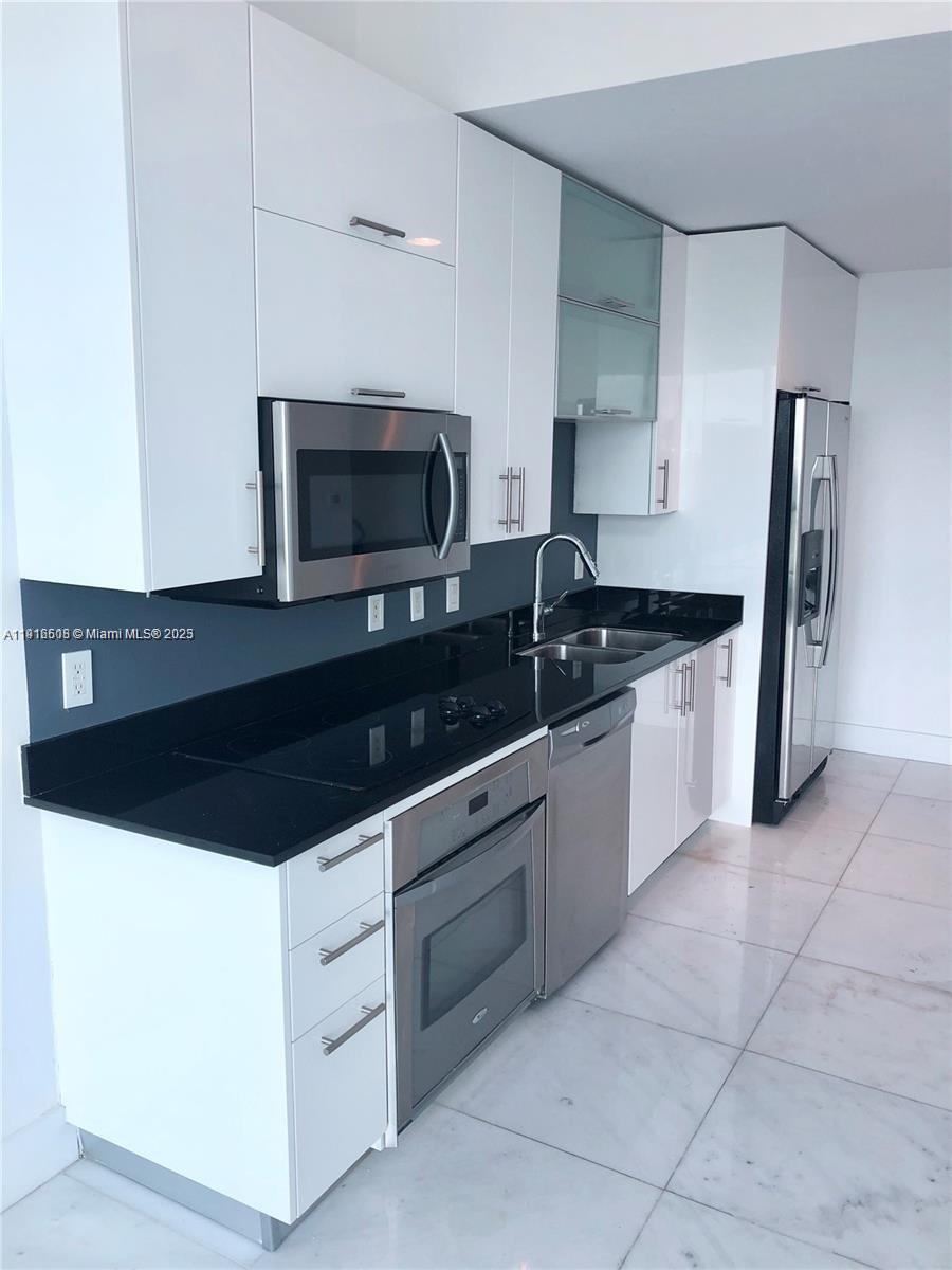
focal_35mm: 28
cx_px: 476
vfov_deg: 63.4
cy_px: 635
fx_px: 1027
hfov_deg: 49.7
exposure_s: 1/120
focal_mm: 4
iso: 32
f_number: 1.8
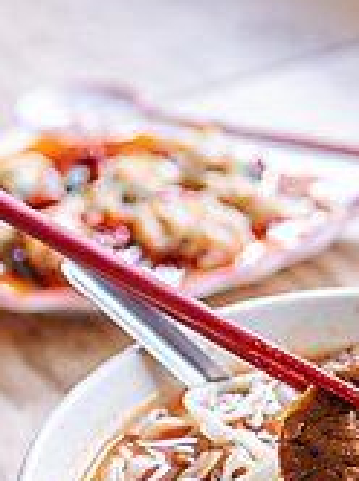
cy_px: 313
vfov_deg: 17.0
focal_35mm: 116
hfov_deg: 12.5
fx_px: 1608
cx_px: 381
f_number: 4
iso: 500
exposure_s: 1/80
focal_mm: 50
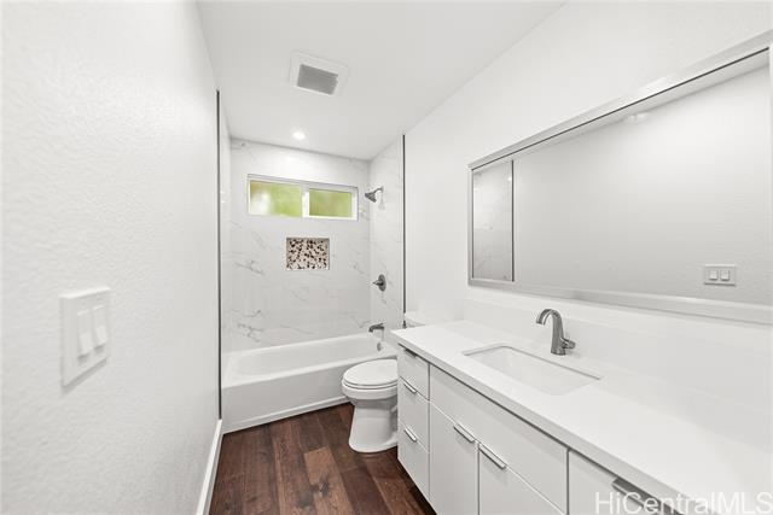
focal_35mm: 12
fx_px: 258
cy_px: 258
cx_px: 386
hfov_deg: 112.6
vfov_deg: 90.0
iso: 160
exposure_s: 1/30
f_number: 2.8
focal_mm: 12
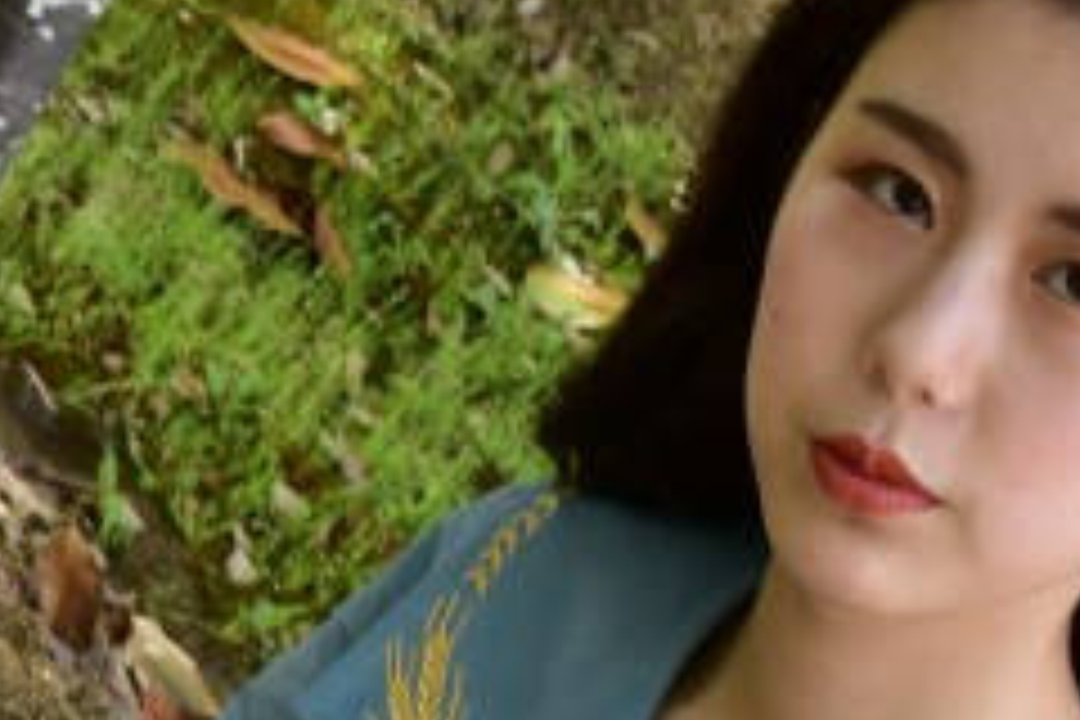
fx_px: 4380
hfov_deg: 13.5
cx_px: -320
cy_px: 1156
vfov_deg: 9.1
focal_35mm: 146
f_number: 16
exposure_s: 1/40
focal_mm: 35
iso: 250
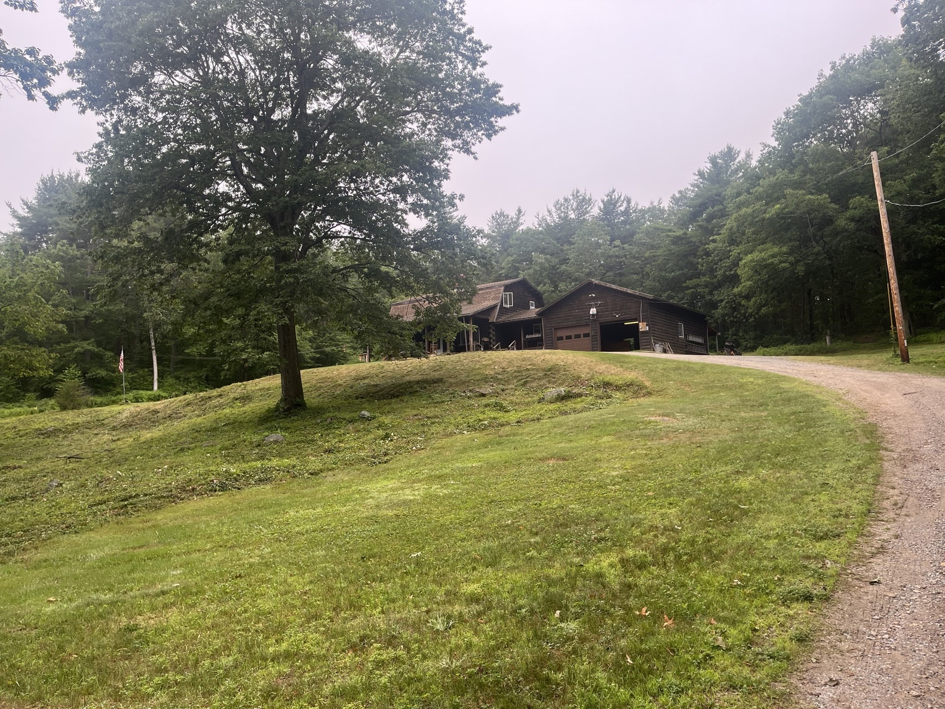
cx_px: 472
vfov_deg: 53.1
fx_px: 710
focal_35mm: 26
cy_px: 354
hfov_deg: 67.3
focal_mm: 5.1
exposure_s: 1/631
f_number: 1.6
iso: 50
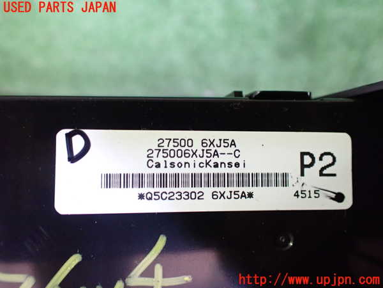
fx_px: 332
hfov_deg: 60.0
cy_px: 144
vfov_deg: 46.8
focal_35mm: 30
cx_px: 192
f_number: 2.3
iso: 800
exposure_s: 1/30
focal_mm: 5.4
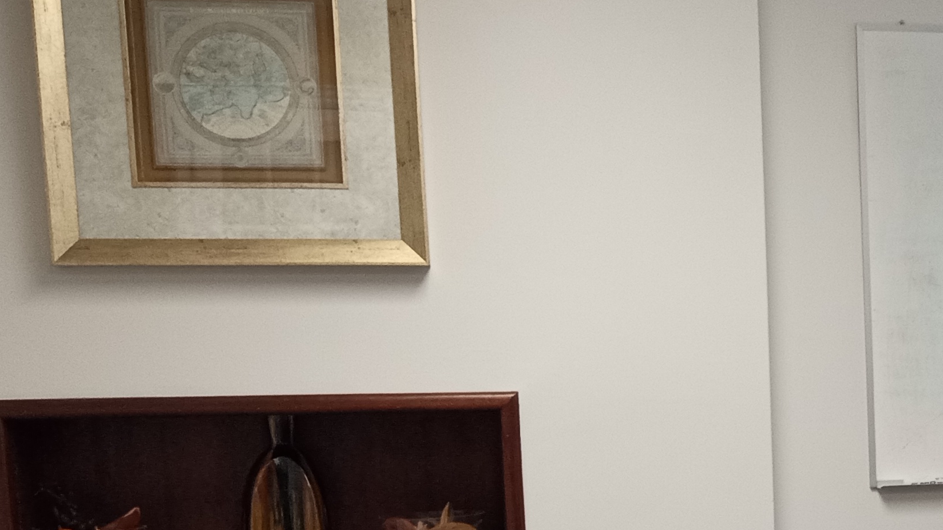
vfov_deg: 15.0
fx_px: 1925
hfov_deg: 25.8
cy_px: 679
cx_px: 992
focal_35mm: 77
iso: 371
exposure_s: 1/40
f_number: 2.2
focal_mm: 3.71
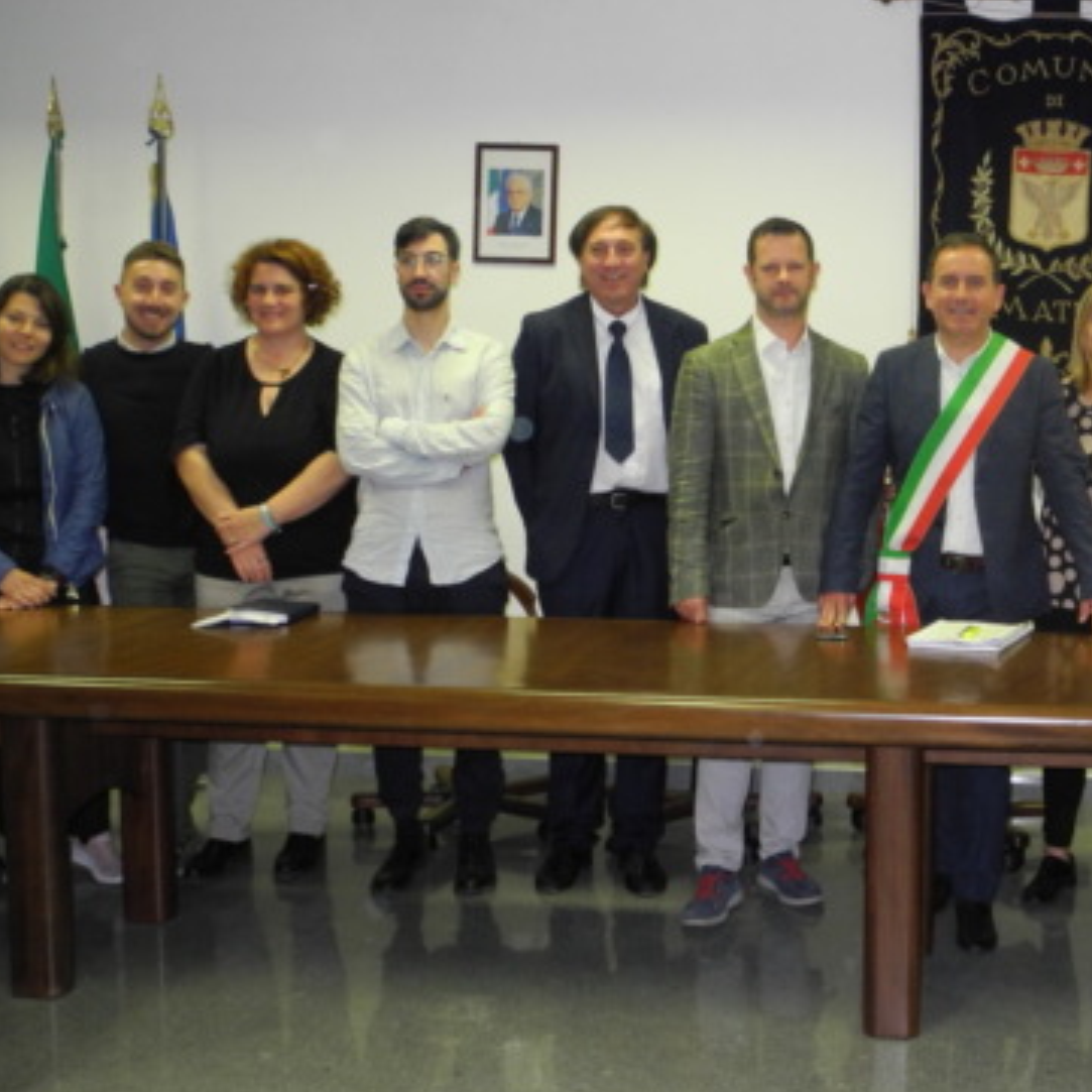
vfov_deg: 34.0
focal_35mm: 50
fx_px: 1785
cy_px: 548
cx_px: 920
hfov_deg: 32.8
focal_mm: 6.4
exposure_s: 1/30
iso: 200
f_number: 2.8
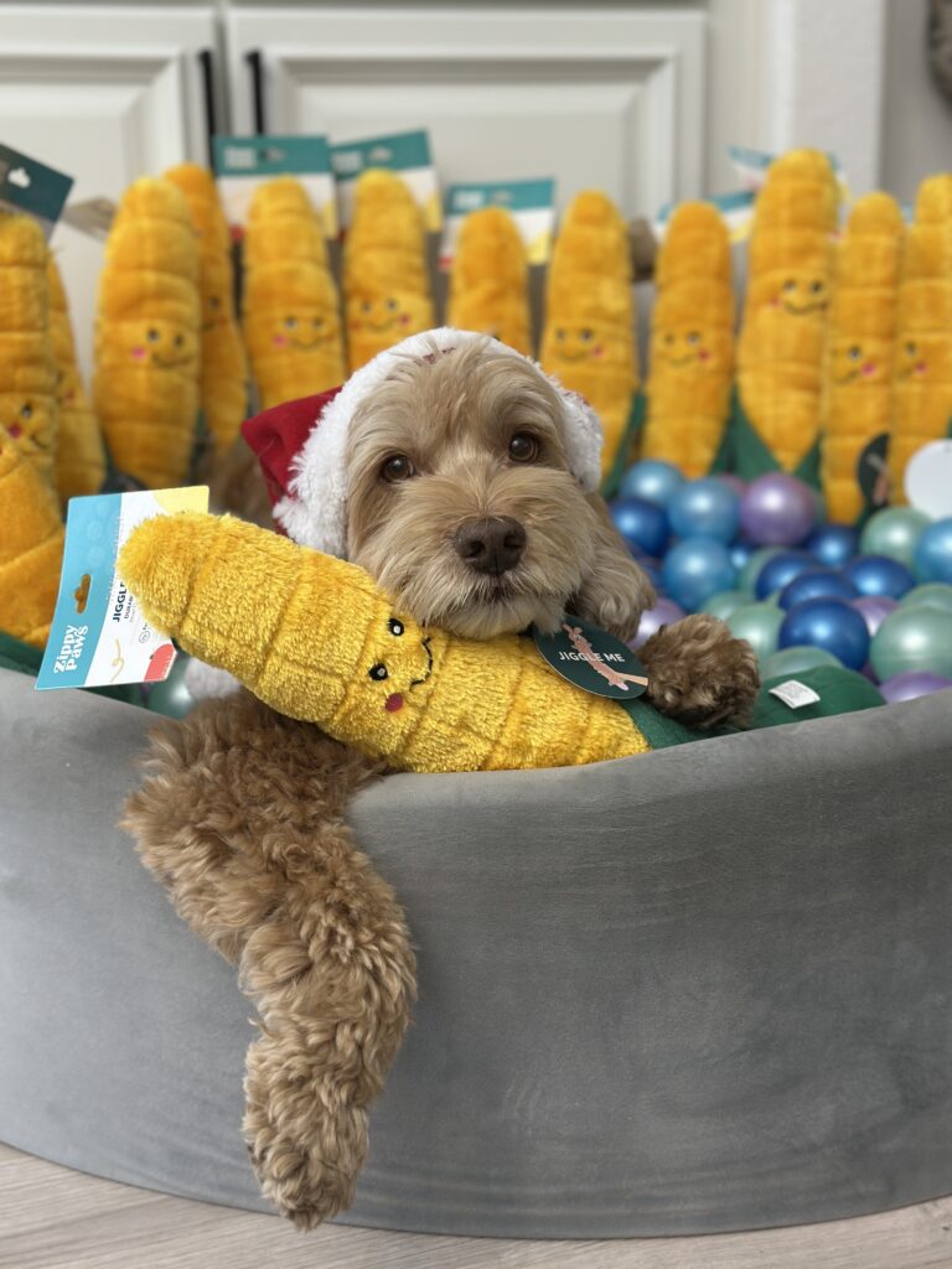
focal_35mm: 48
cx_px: 476
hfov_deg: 30.3
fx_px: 1760
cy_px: 634
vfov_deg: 39.7
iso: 160
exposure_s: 1/60
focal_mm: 6.86
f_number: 1.78
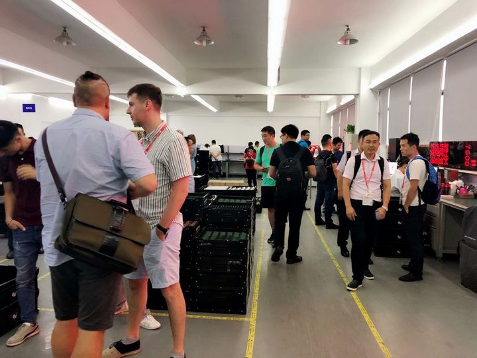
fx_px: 400
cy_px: 179
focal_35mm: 29
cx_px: 238
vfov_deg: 48.2
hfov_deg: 61.7
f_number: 1.8
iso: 160
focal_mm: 3.99
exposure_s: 1/50
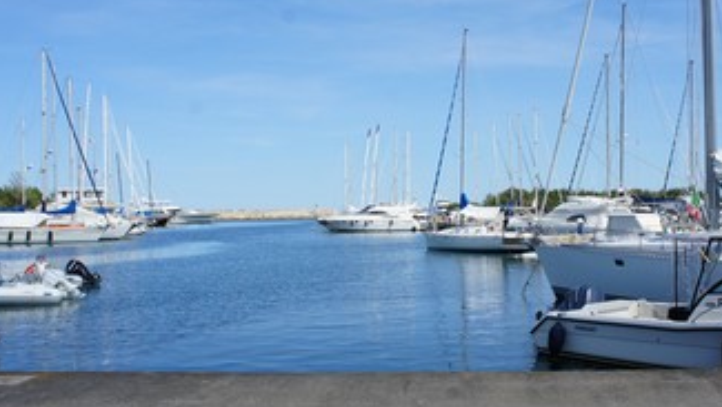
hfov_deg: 43.7
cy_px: 187
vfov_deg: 25.6
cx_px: 429
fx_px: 895
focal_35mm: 47
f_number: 11
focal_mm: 21
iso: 200
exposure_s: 1/320
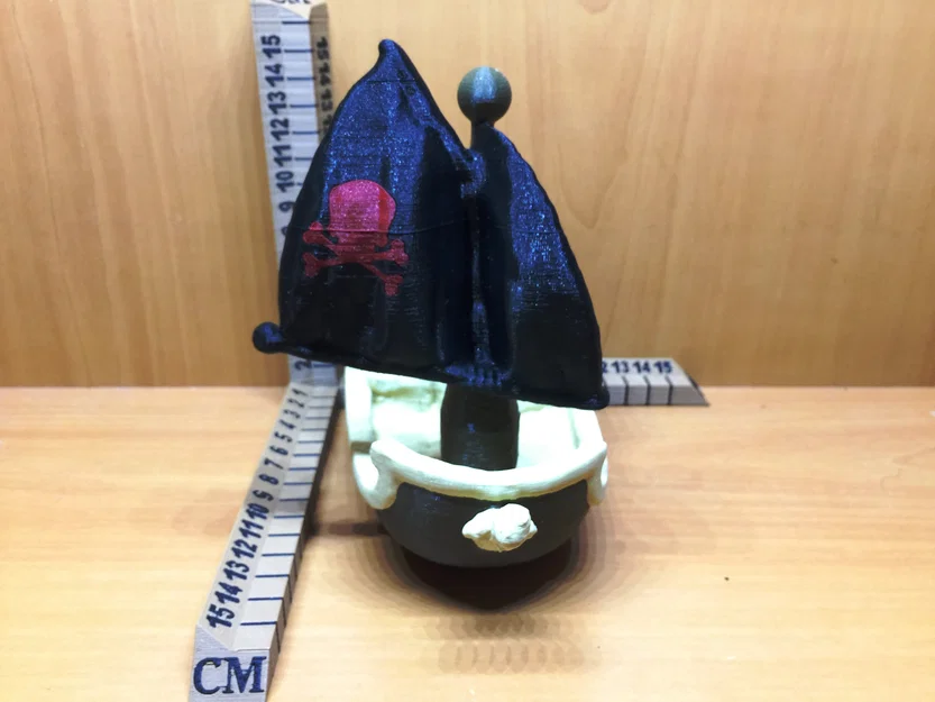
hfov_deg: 61.7
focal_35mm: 29
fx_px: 783
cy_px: 351
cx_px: 468
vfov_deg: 48.2
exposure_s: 1/4
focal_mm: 4.15
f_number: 2.2
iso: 64
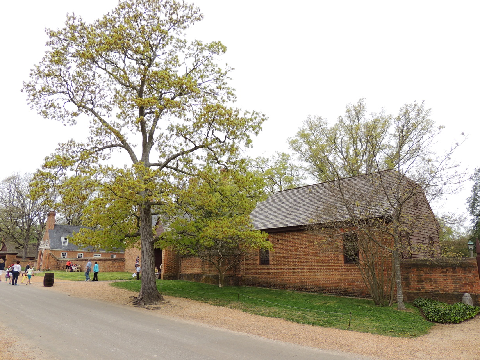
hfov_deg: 69.4
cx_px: 234
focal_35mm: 25
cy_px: 180
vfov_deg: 54.9
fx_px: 347
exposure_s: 1/500
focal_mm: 4.3
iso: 100
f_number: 3
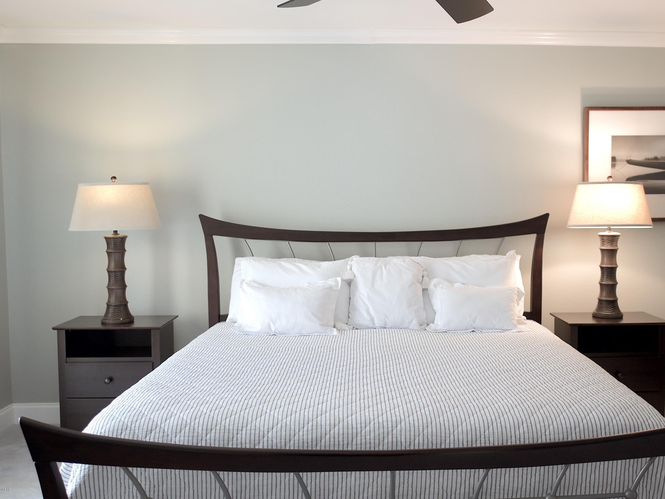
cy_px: 246
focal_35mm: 34
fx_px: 653
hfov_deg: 53.7
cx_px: 383
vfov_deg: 41.8
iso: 280
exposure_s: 1/60
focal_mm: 20
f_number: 1.8
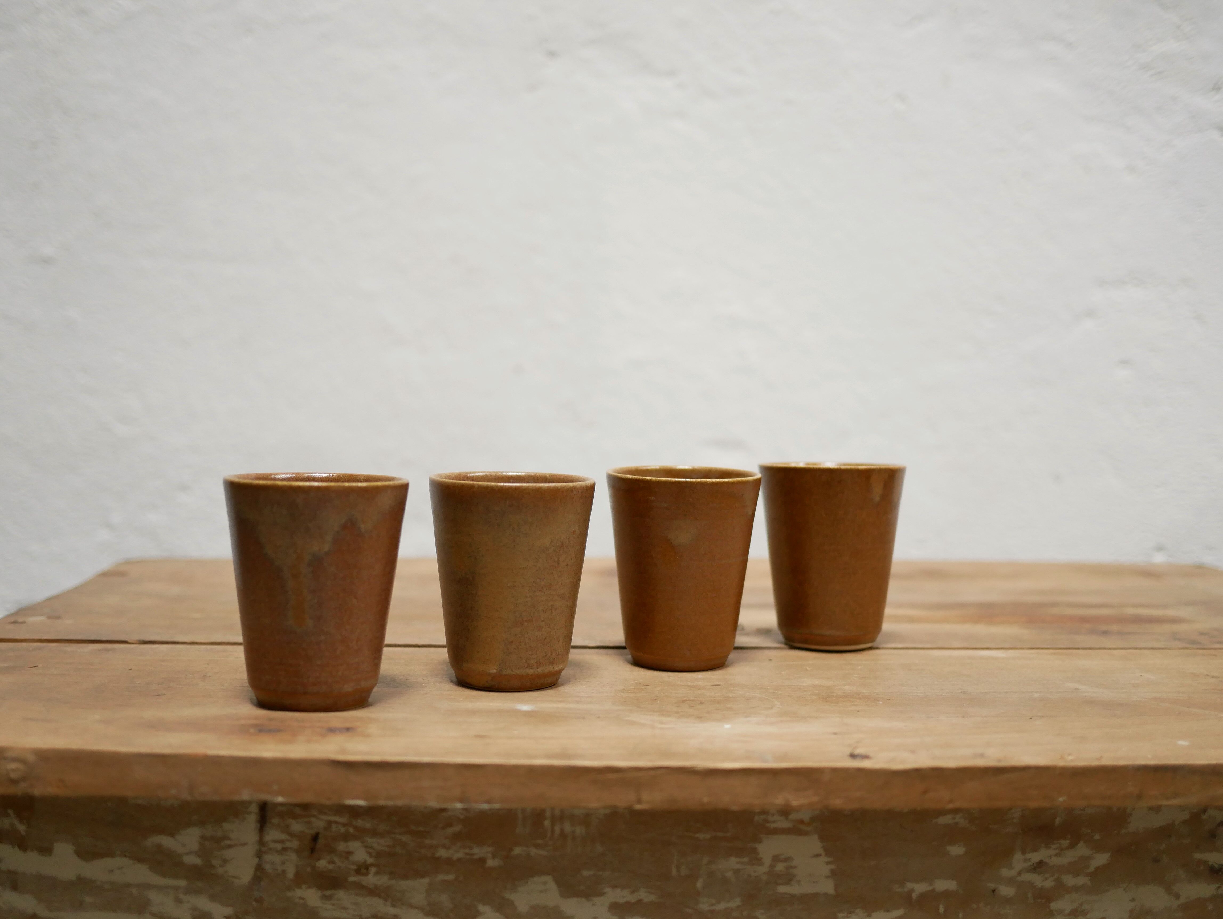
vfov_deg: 36.0
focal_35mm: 40
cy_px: 460
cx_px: 612
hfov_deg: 46.8
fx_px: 1414
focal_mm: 20
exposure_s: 1/60
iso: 500
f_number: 1.7
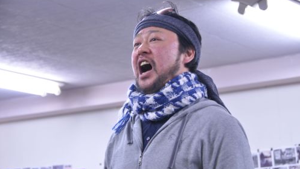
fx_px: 816
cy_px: 92
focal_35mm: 103
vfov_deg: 11.8
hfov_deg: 20.8
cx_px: 150
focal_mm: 65
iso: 1000
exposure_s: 1/50
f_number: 5
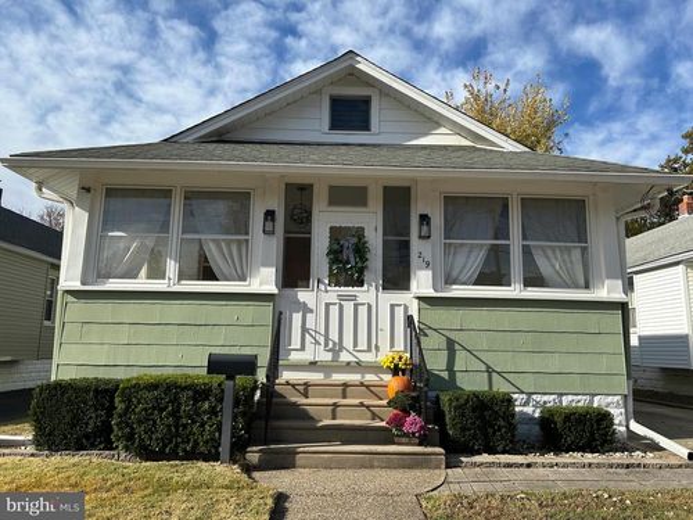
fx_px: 521
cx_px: 346
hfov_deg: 67.3
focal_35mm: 26
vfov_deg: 53.1
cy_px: 260
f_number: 1.5
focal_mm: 5.7
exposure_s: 1/4115
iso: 50
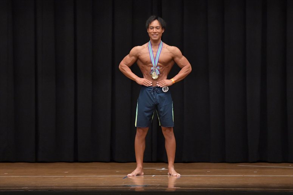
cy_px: 98
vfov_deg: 6.3
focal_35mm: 217
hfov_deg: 9.5
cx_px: 146
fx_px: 1765
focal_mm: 145
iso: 6400
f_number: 5.6
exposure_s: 1/400
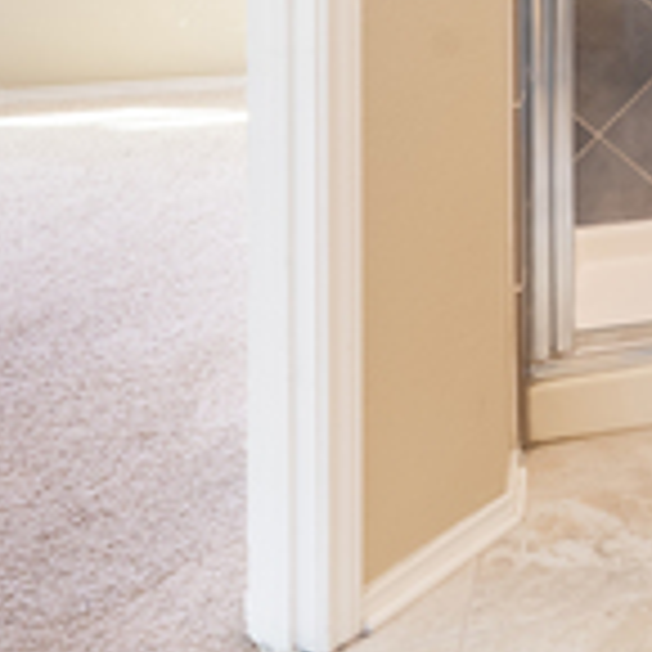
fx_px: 1279
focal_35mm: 60
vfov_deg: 24.8
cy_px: -200
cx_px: 1142
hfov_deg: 20.8
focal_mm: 16
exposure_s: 1/20
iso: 100
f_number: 8
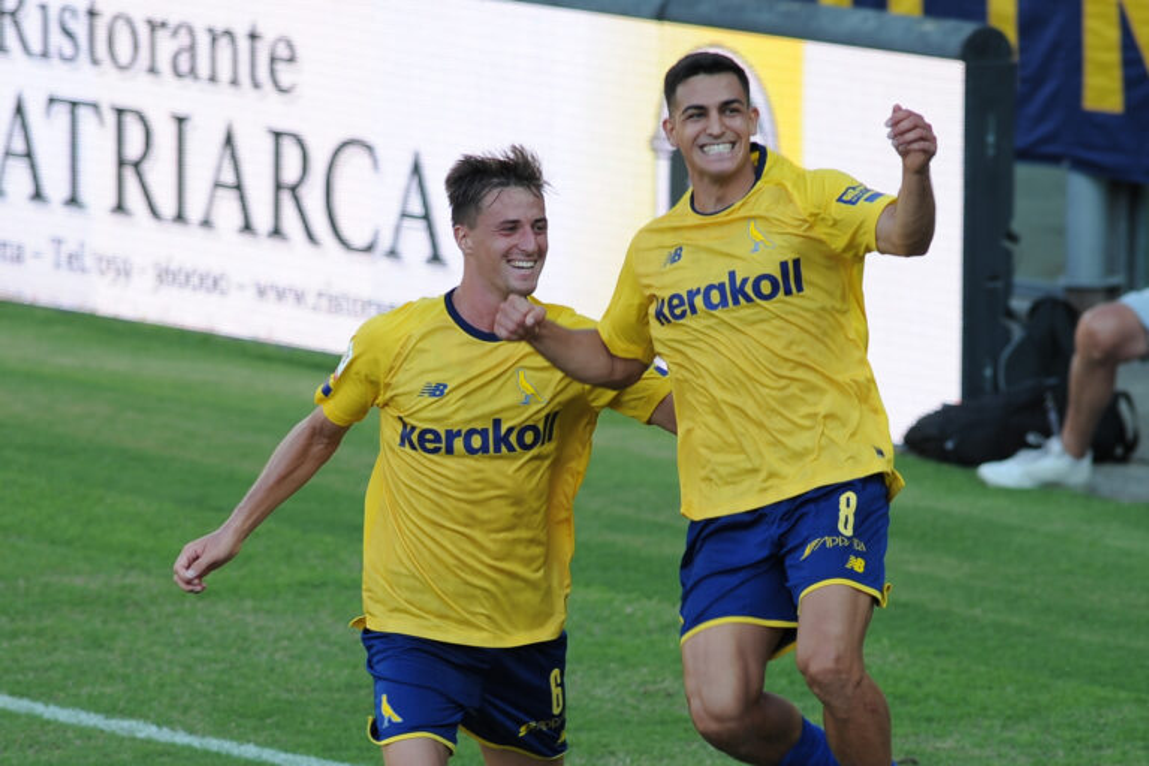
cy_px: 383
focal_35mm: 300
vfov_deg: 4.6
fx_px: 9574
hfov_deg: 6.9
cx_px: 574
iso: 200
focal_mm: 300
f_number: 4.5
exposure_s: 1/500
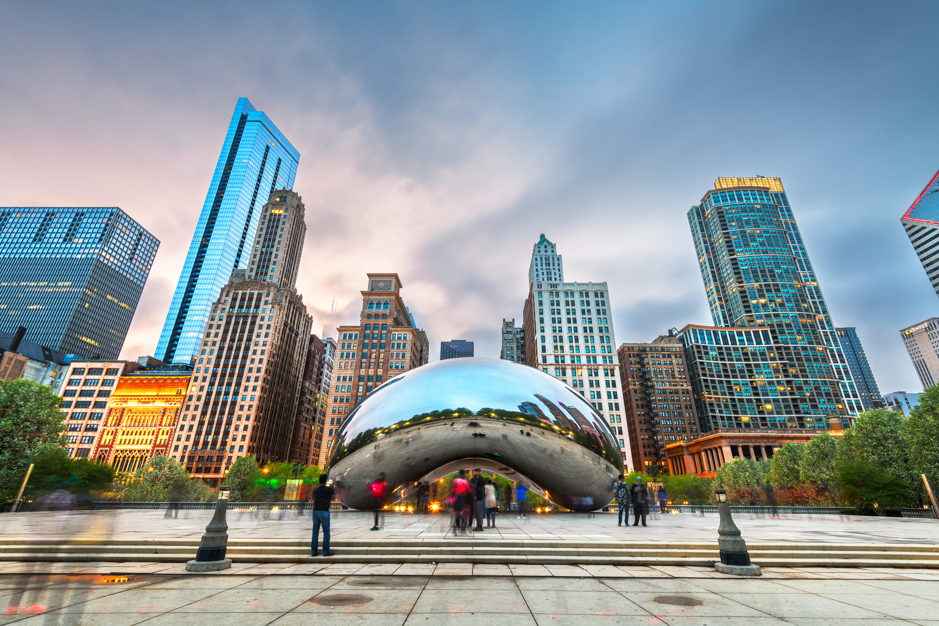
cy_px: 313
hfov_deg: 96.7
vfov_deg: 73.7
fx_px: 417
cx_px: 470
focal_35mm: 16
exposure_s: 13
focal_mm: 16
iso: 64
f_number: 16
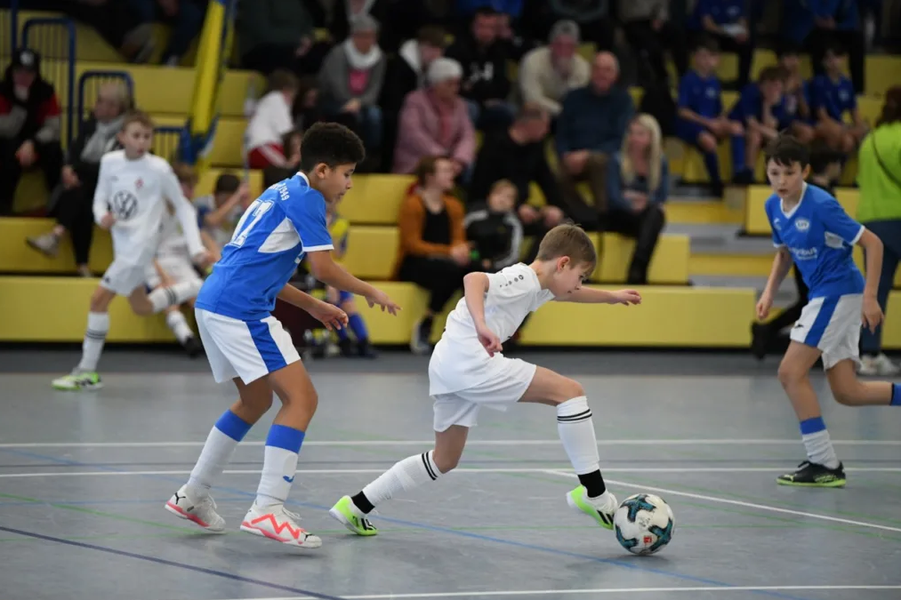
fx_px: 4554
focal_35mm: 182
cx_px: 446
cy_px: 301
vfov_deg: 7.5
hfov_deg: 11.3
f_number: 2.8
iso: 8000
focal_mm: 180
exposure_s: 1/1600
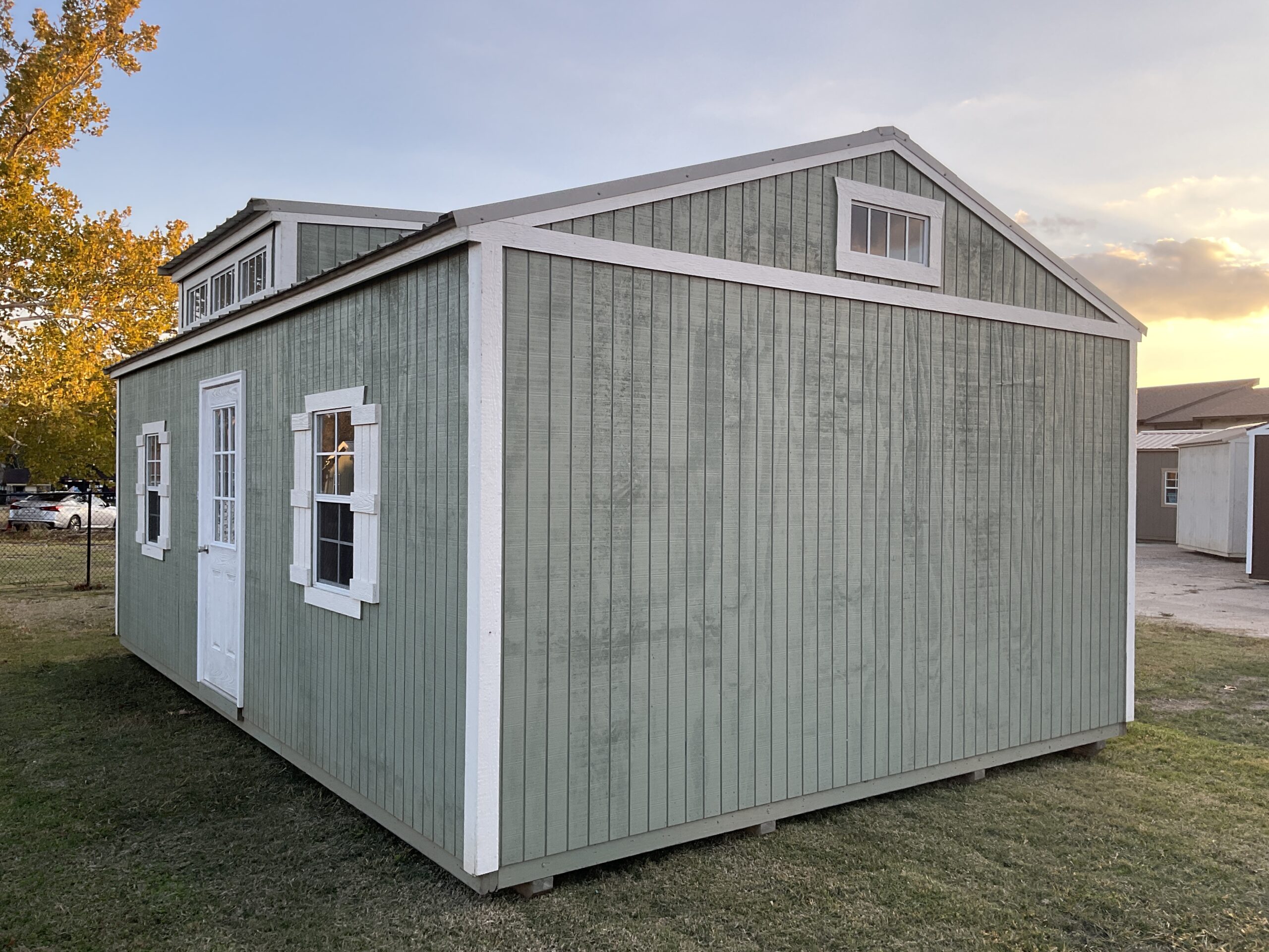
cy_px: 476
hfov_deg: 61.7
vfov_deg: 48.2
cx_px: 634
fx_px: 1063
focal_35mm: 29
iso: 16
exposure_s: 1/223
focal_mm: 3
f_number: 1.8
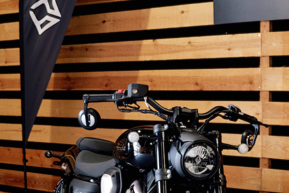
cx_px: 166
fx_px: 626
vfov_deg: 17.2
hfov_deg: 26.0
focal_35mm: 78
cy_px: 180
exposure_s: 1/30
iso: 500
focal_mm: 21.4
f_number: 3.2
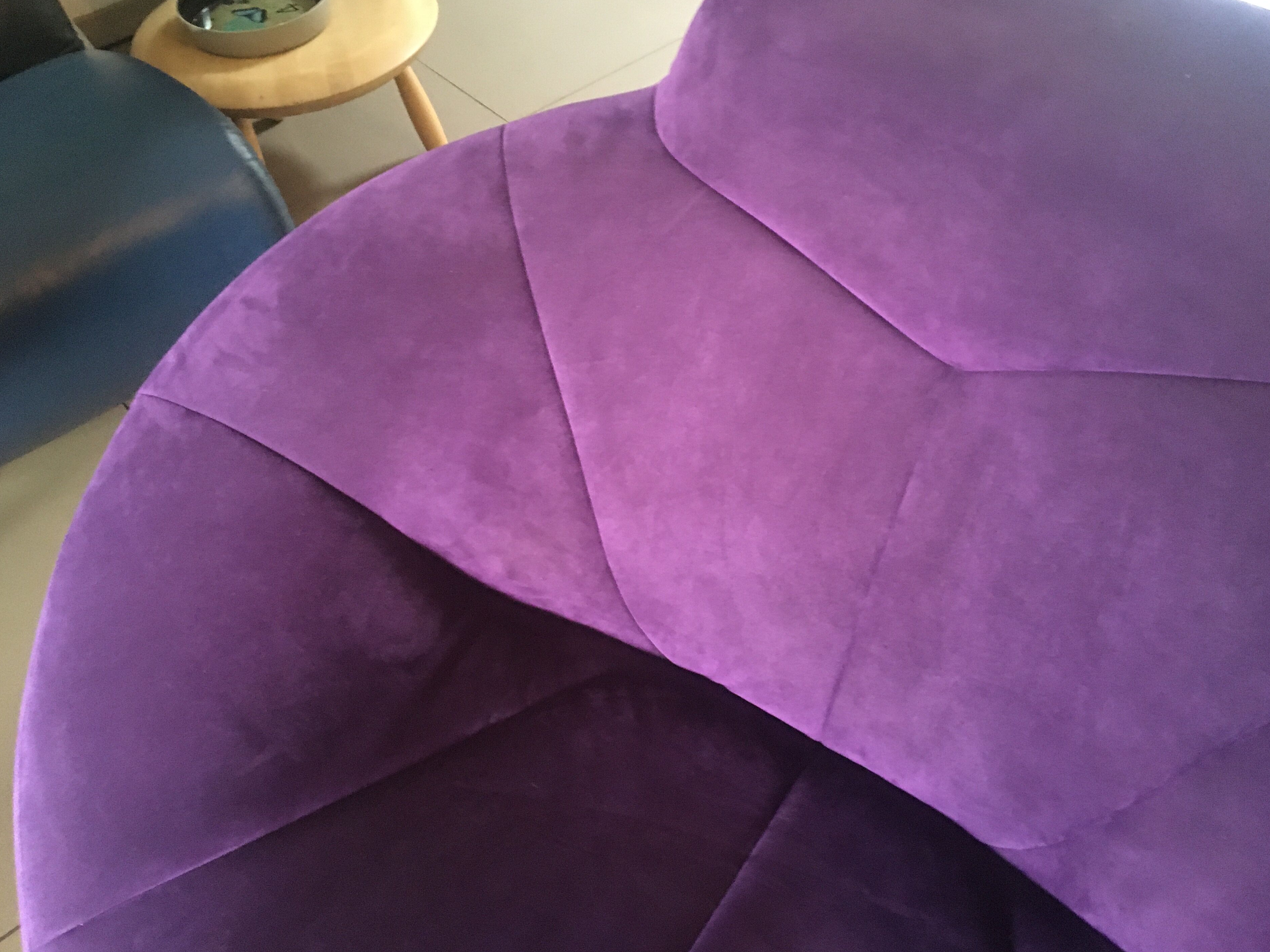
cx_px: 649
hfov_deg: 58.3
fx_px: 1137
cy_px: 453
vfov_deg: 45.4
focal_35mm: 31
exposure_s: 1/17
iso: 500
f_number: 2.2
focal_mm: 4.15
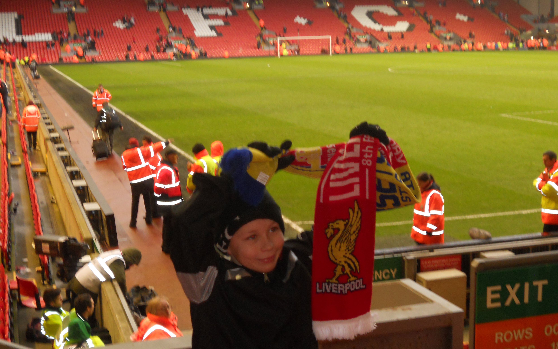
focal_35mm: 58
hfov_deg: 35.1
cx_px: 276
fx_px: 882
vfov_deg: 22.4
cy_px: 176
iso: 200
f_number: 4.8
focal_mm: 9.8
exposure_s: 1/30
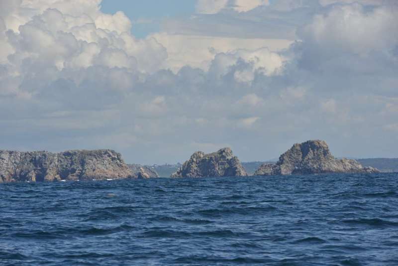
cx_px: 199
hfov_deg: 10.3
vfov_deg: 6.9
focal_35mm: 200
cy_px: 133
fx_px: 2212
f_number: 11
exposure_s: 1/320
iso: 125
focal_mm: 200
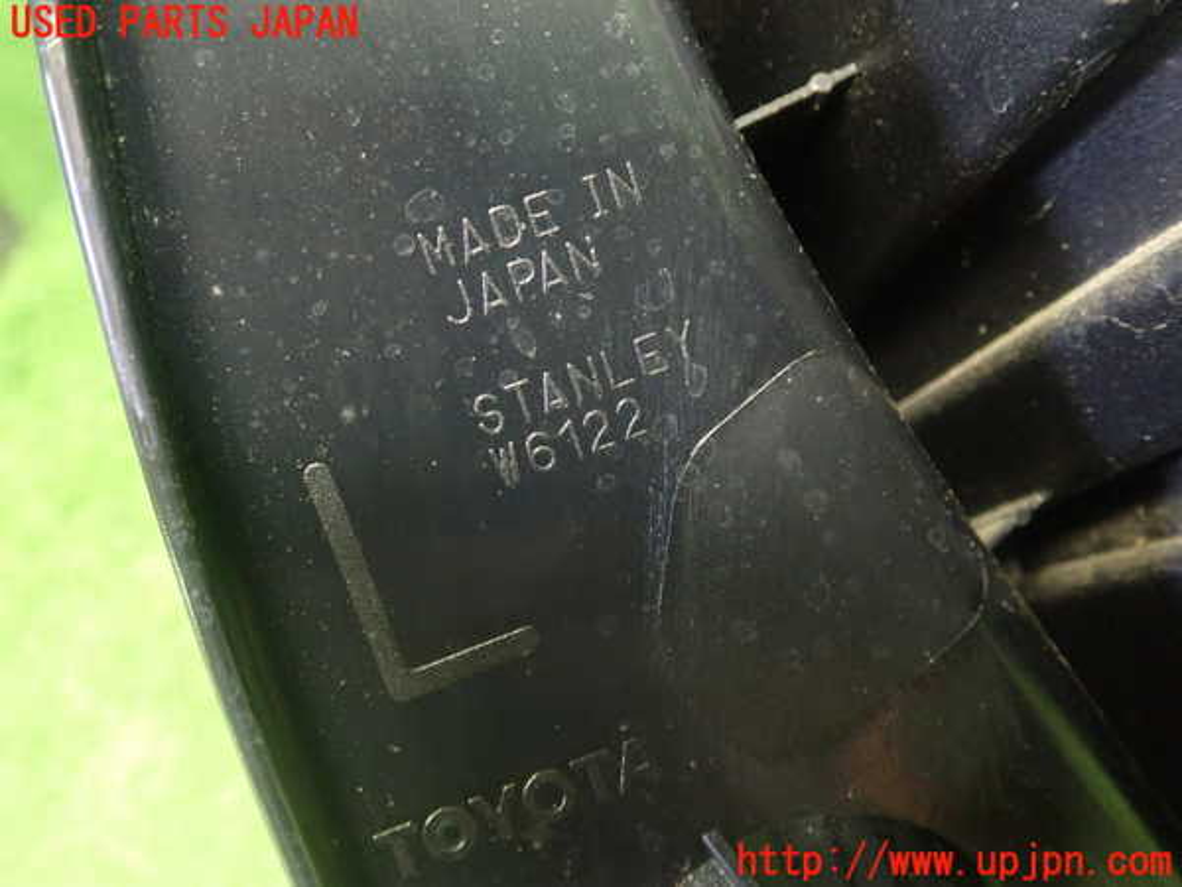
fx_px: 1024
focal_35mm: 30
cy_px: 444
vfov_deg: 46.8
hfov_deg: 60.0
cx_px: 591
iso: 800
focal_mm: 5.4
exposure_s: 1/15
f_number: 2.3
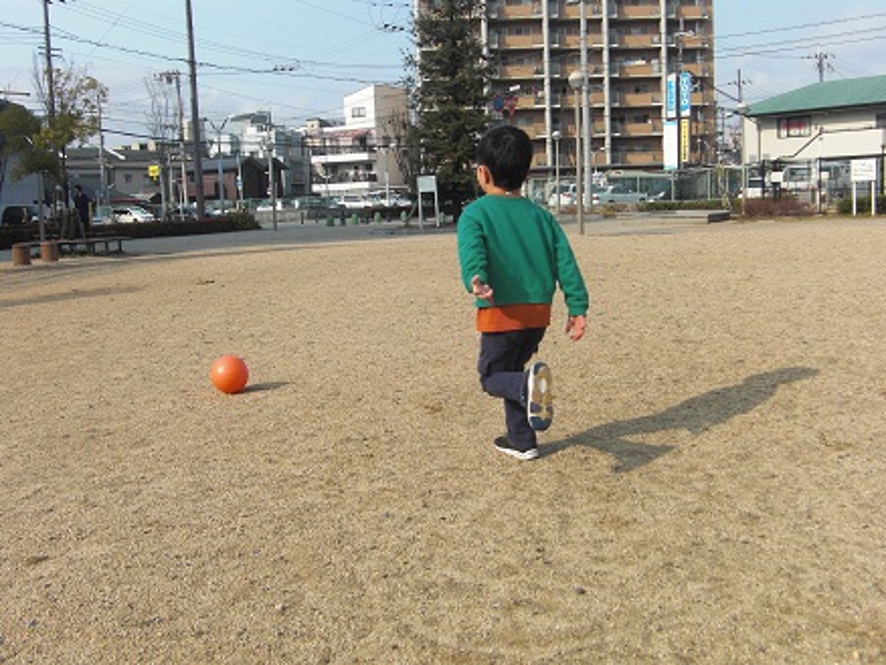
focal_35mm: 39
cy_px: 332
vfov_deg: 36.9
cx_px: 443
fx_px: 999
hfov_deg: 47.8
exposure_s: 1/800
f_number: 3
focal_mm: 6.9
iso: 50
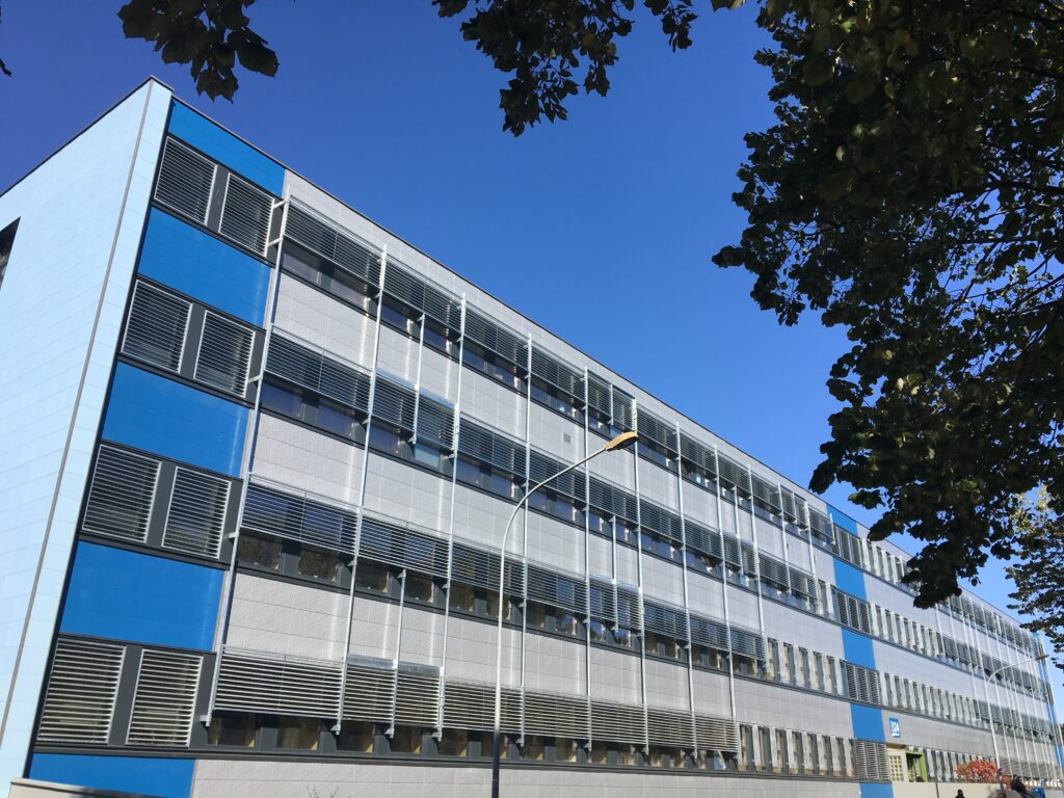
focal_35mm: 29
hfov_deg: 61.7
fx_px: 891
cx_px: 532
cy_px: 399
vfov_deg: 48.2
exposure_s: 1/1451
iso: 25
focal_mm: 4.15
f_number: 2.2
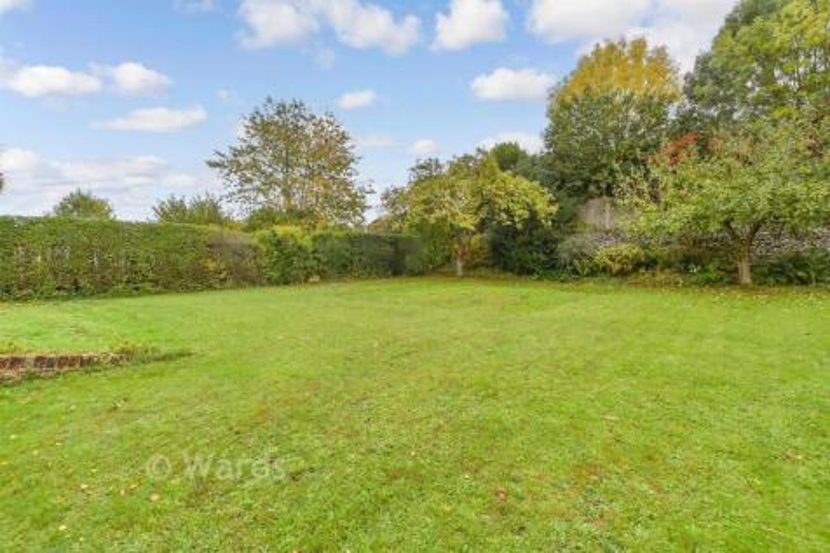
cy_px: 276
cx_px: 415
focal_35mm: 15
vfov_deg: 77.3
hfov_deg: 100.4
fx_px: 346
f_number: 8
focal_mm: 10
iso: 320
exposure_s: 1/200
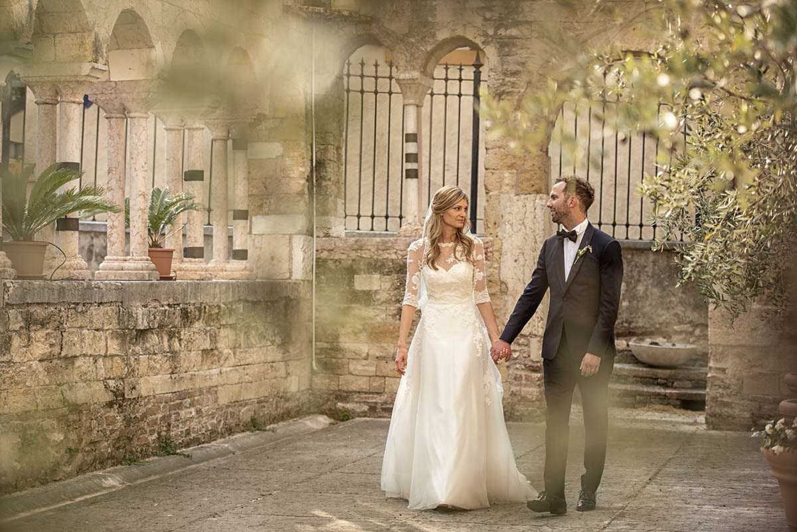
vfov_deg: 16.7
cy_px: 266
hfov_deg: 24.8
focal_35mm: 82
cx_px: 398
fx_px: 1816
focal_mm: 82
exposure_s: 1/640
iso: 200
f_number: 2.8
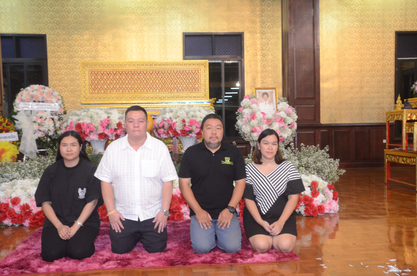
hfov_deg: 53.2
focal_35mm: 36
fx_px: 416
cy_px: 138
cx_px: 208
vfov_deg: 36.7
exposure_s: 1/60
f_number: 9
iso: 2500
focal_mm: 24
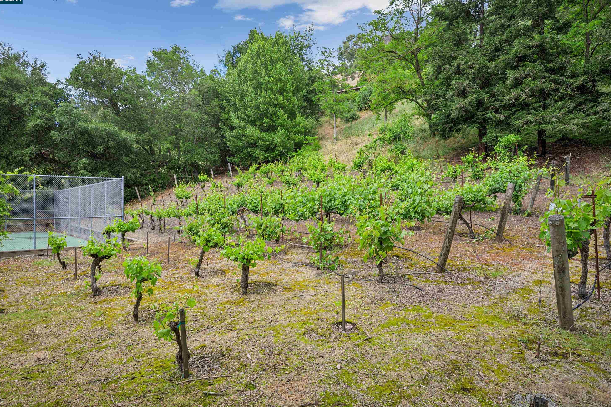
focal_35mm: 21
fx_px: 356
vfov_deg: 59.5
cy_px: 207
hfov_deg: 81.2
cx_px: 302
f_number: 9
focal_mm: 20
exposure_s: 1/320
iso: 400
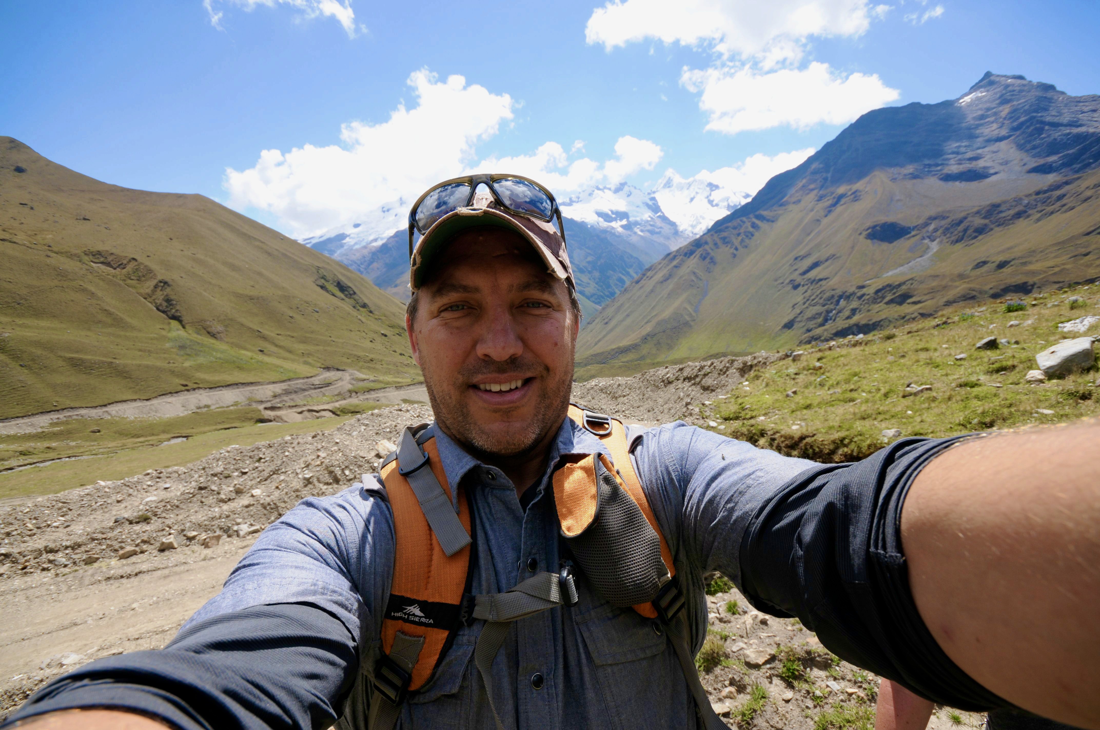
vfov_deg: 77.2
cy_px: 365
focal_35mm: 15
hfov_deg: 100.5
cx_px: 550
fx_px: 458
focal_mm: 10
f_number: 9
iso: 200
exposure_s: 1/250
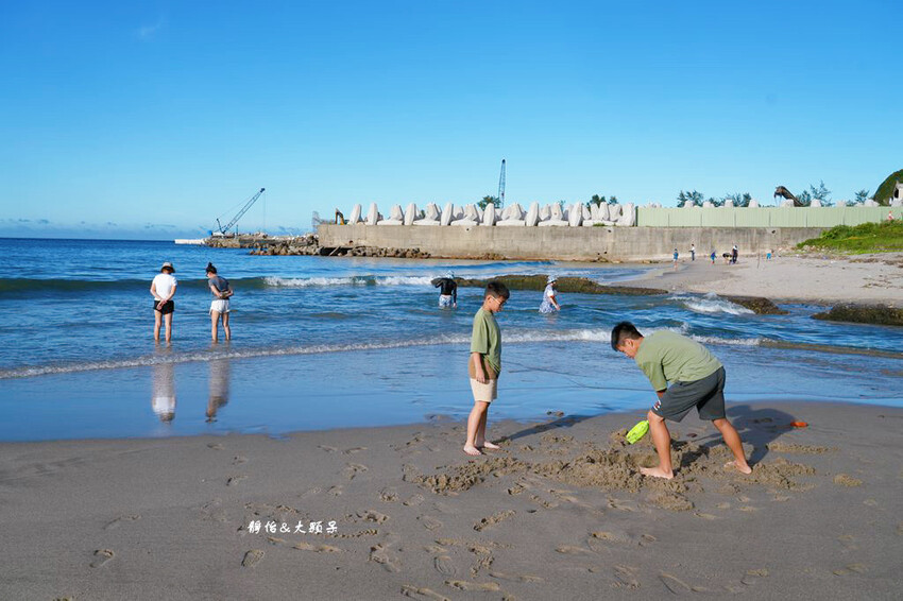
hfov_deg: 55.8
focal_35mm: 34
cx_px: 452
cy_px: 300
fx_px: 852
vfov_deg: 38.9
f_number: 8
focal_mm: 34
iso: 320
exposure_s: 1/800
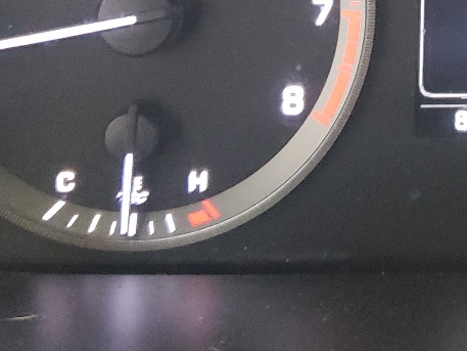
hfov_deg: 20.9
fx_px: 1228
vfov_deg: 15.4
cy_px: -118
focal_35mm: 91
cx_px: 450
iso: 428
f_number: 1.5
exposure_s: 1/30
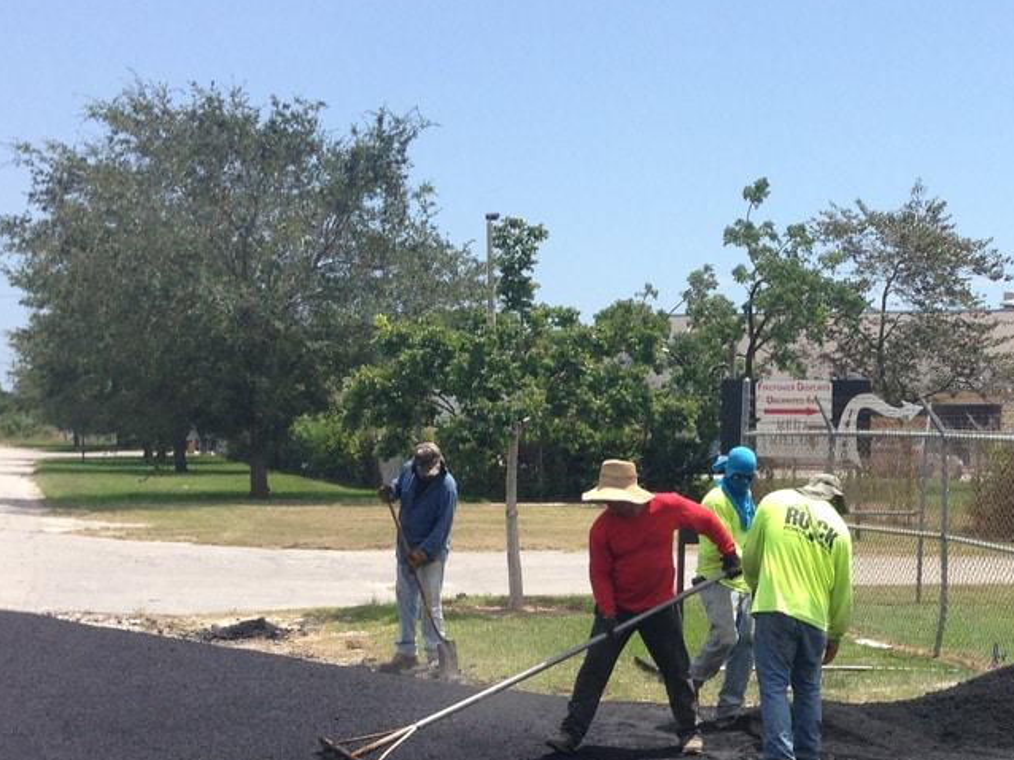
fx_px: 2020
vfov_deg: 21.0
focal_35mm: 69
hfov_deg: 27.7
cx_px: 775
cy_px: 625
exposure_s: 1/1466
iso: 50
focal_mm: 4.12
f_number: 2.4
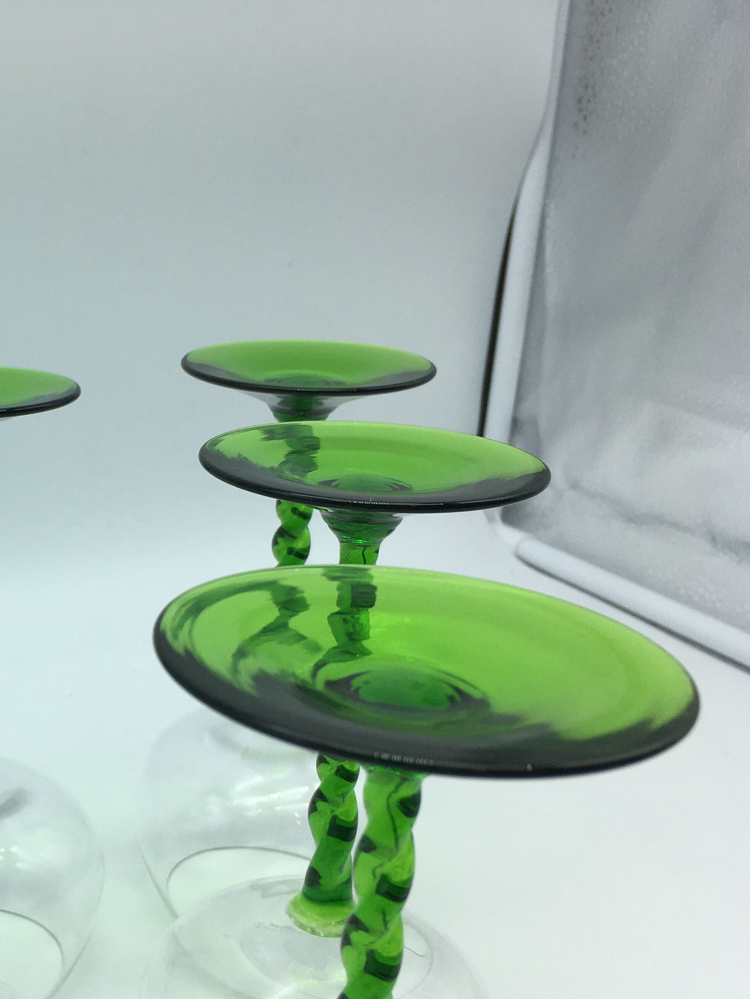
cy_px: 579
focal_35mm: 45
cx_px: -2
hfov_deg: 30.0
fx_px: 1300
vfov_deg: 41.9
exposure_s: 1/313
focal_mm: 4.15
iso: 25
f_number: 2.2
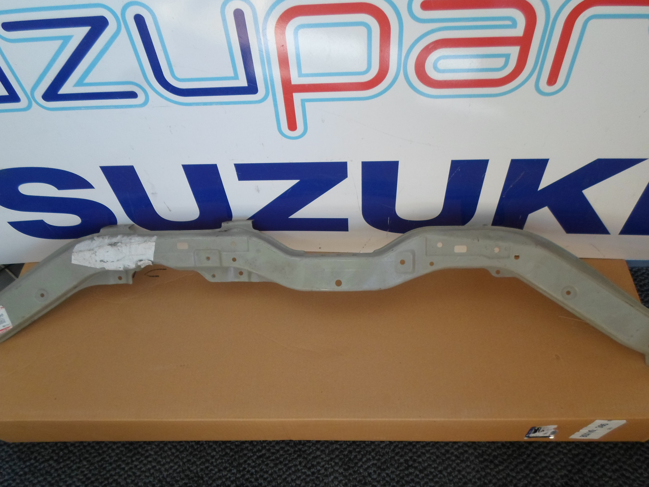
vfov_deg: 54.9
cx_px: 324
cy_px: 244
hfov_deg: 69.4
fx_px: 469
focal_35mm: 25
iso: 80
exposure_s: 1/45
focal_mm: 4.5
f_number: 2.5
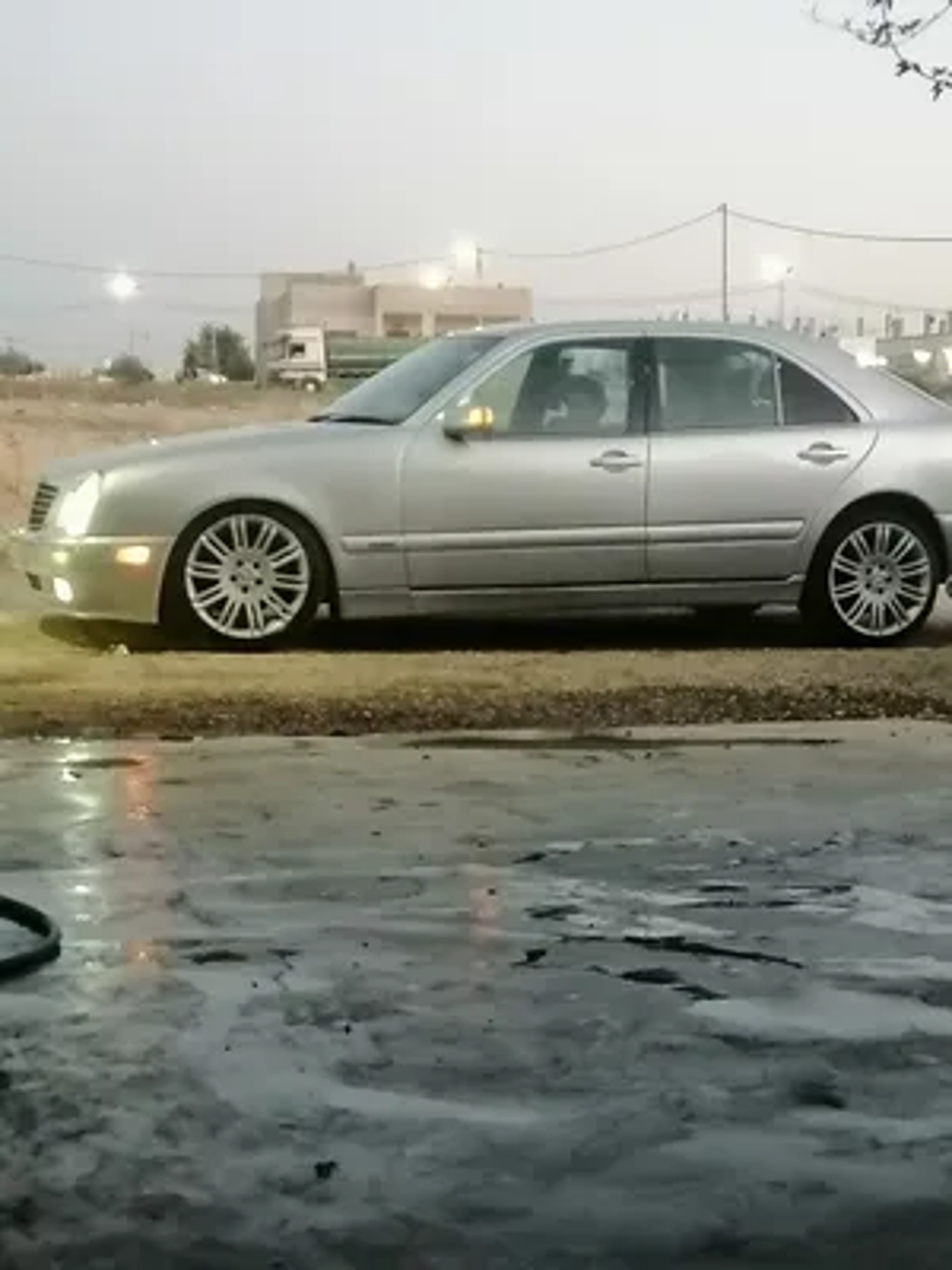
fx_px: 2053
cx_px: 476
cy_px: 635
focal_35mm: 56
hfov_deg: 26.1
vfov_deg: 34.3
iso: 400
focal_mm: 3.96
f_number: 1.8
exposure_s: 1/25
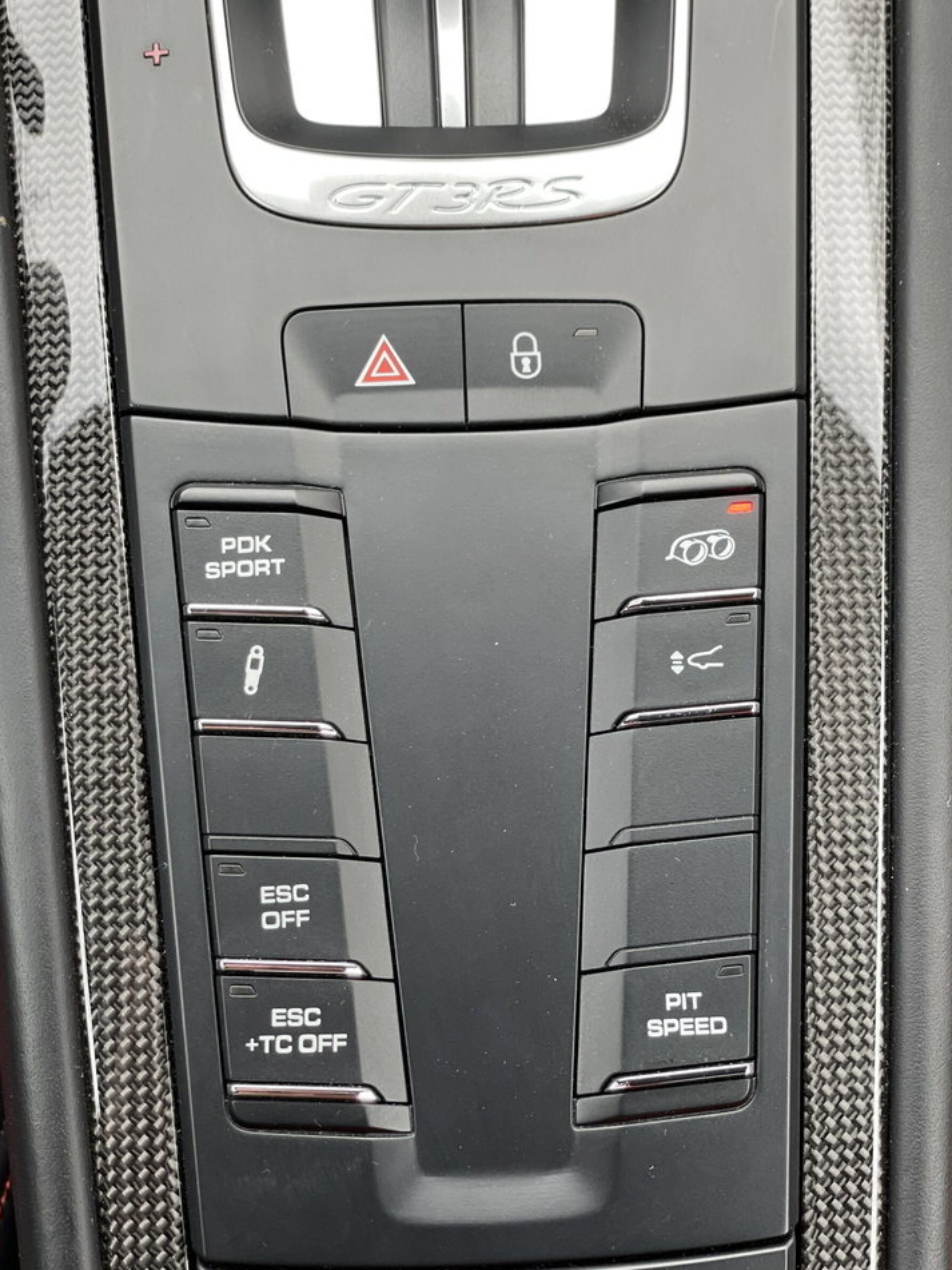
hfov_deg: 26.1
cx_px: 503
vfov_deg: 34.4
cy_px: 632
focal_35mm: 56
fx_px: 2054
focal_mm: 6
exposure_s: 1/90
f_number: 2
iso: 80
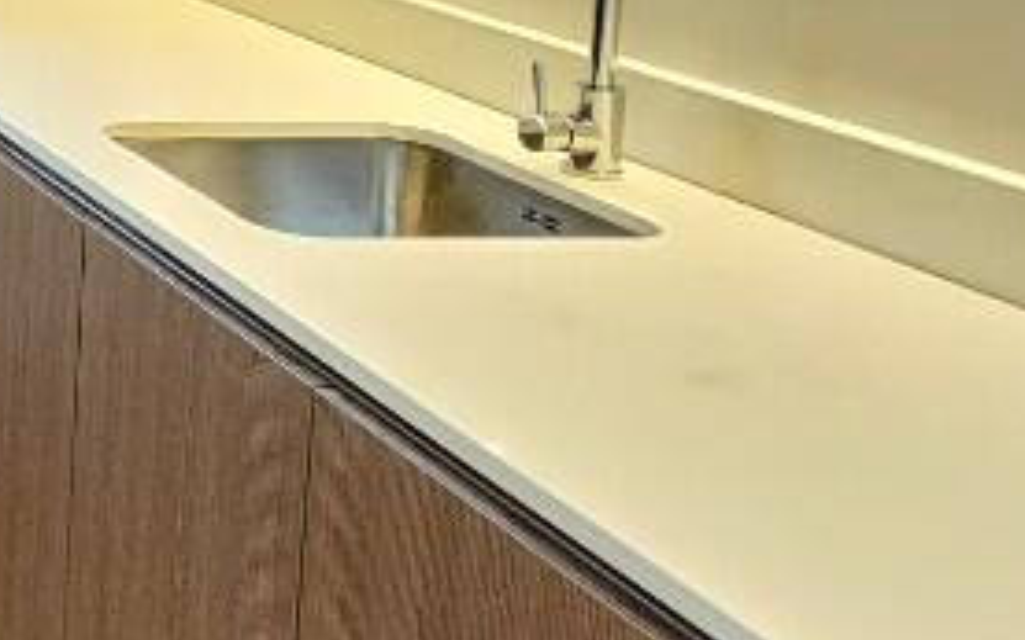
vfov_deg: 23.0
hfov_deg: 25.1
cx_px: -648
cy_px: -155
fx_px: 1424
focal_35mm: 51
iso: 500
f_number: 2.2
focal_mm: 2.2
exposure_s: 1/77
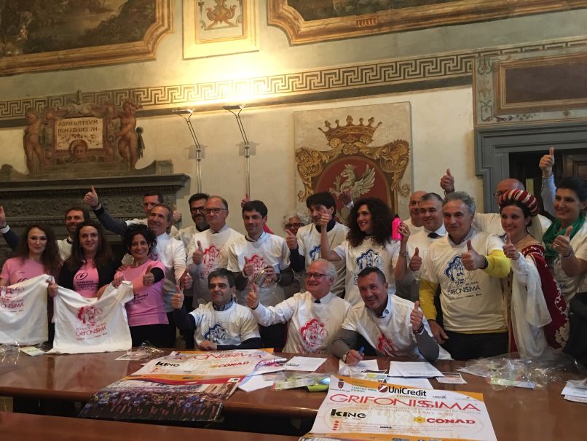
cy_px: 220
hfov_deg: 61.6
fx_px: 492
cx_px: 294
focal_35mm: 29
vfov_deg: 48.3
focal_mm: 4.15
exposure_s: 1/10
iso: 100
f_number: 2.2
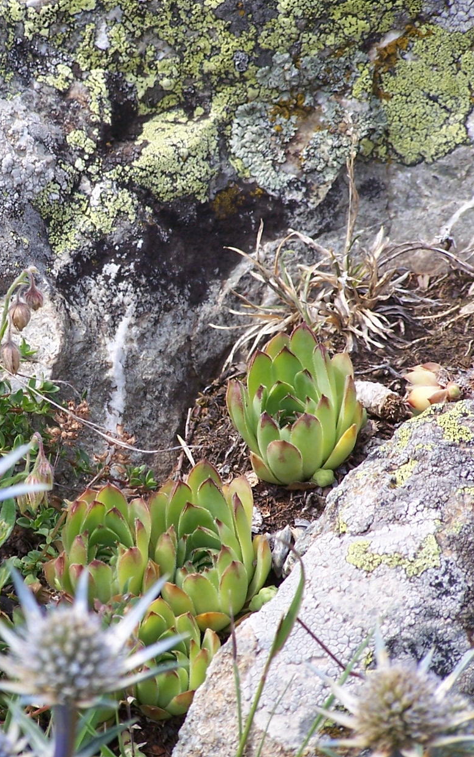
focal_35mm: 309
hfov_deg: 4.2
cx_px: 89
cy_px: 378
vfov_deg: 6.8
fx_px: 6385
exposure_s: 1/250
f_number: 3.2
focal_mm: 36.2
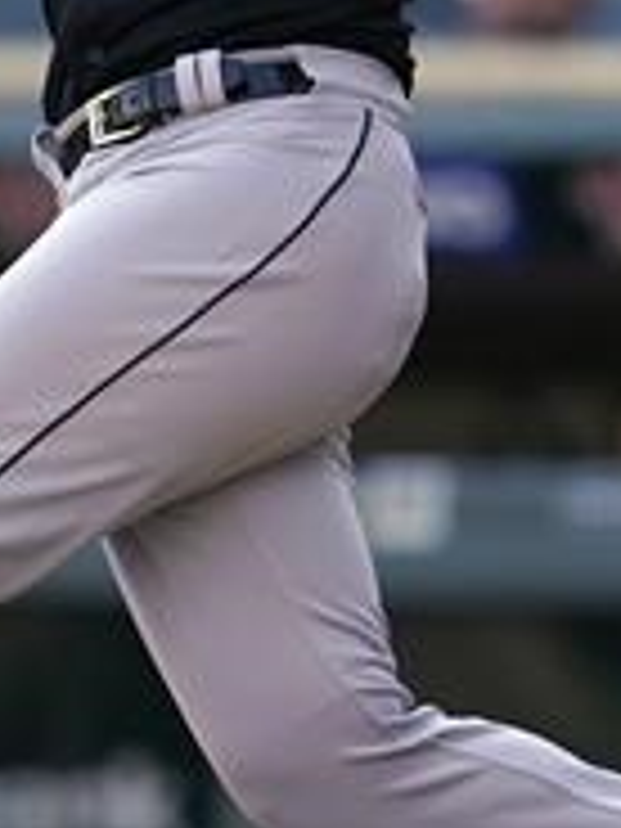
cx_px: 90
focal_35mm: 1358
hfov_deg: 1.1
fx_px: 32483
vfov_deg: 1.5
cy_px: 173
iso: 800
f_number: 2.8
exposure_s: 1/3200
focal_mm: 400
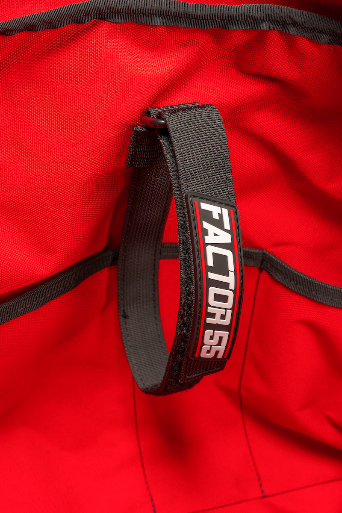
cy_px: 256
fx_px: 831
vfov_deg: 34.3
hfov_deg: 23.3
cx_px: 171
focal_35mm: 58
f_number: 14
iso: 100
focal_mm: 58.3
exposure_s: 1/125
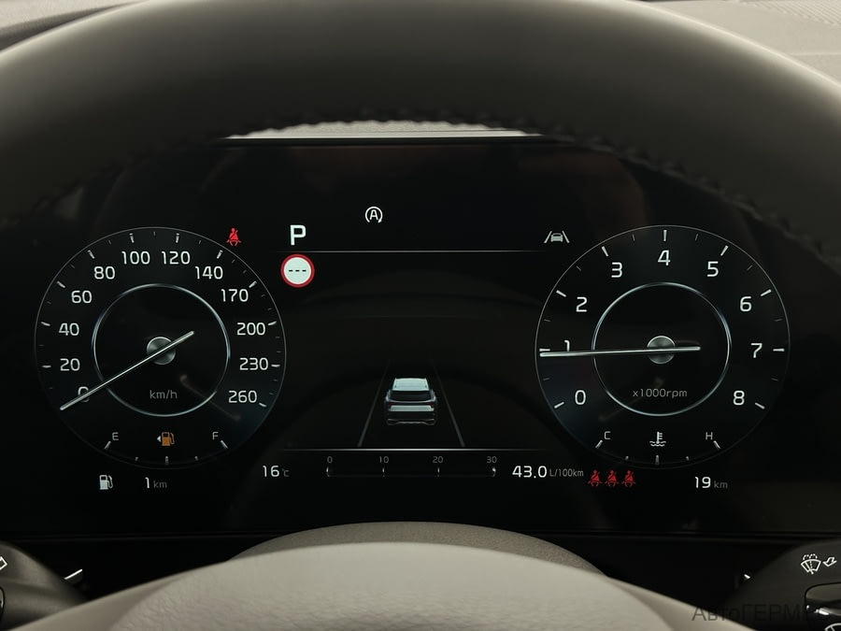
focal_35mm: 48
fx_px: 1166
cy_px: 316
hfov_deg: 39.7
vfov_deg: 30.3
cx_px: 420
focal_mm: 6.86
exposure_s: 1/50
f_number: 1.78
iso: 200
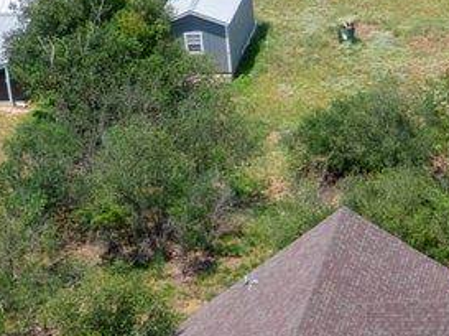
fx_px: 2332
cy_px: 27
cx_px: 942
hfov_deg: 10.1
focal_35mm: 180
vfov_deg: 8.2
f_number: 11
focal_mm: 12.29
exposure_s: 1/80
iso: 100
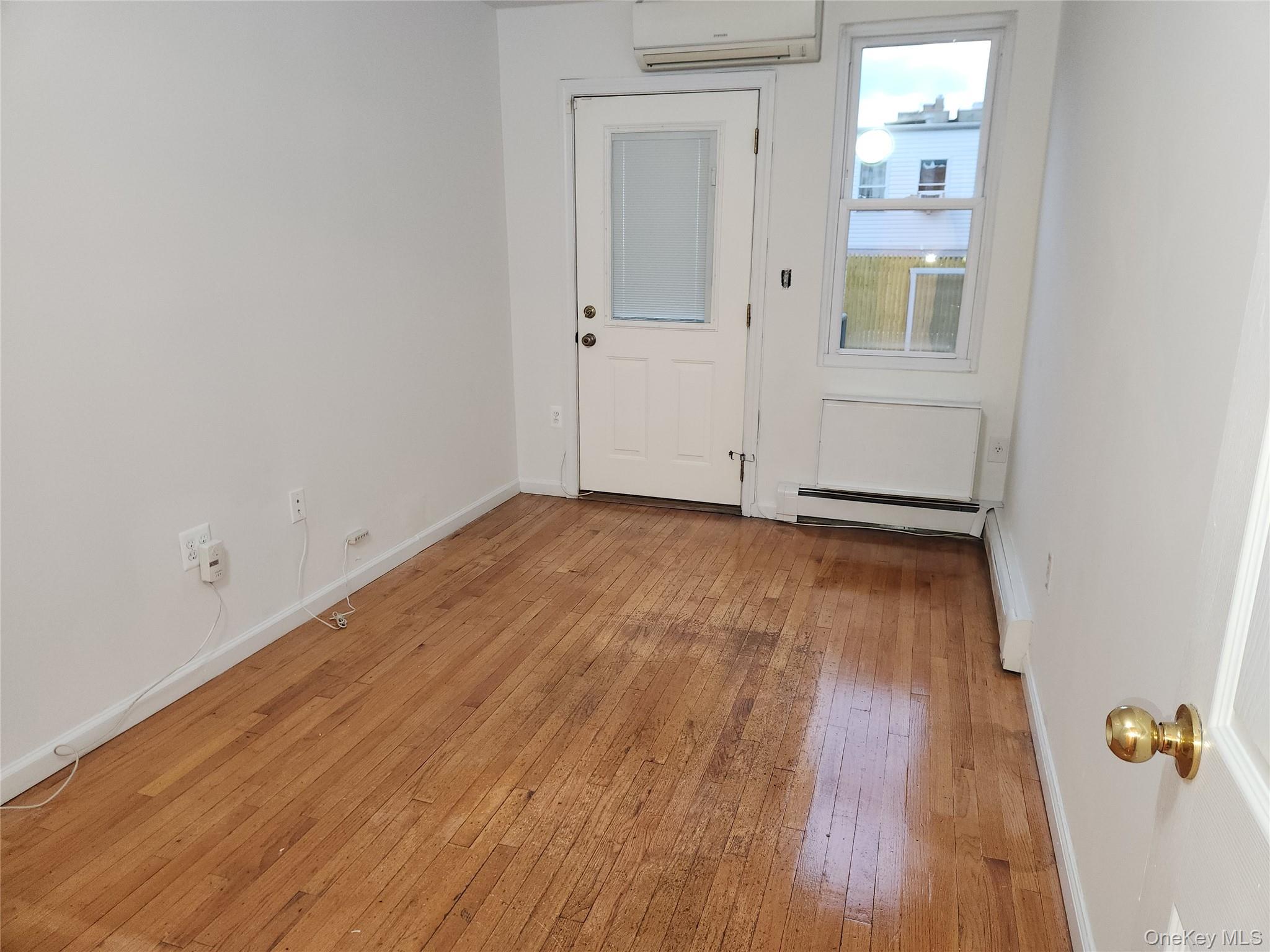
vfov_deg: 58.9
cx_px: 635
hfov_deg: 73.9
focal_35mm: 23
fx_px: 844
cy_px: 476
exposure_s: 1/40
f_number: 1.8
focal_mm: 5.4
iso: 100
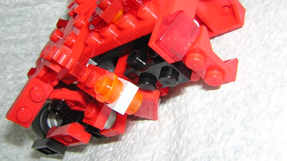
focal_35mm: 40
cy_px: 60
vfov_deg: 29.6
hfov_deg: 50.5
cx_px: 145
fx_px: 304
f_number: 5.2
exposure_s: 1/60.1
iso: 100
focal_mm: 4.7
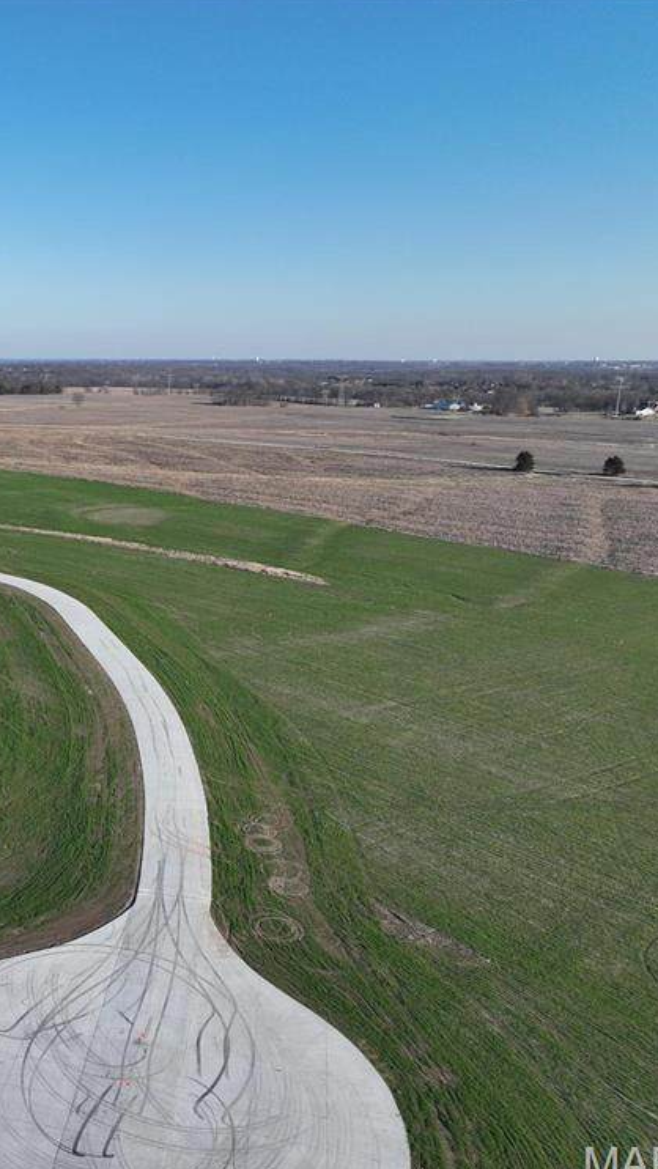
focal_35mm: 36
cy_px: 595
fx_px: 1117
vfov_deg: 55.3
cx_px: -65
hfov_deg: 29.6
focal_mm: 12.29
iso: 110
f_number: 2.8
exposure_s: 1/1250
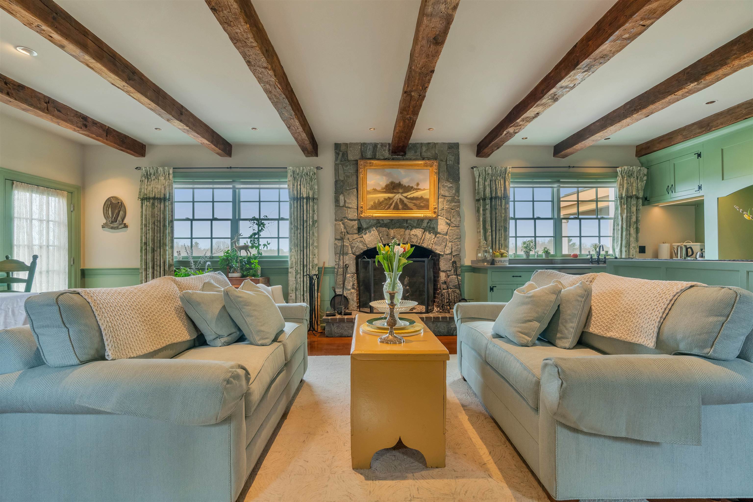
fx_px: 335
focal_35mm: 16
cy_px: 251
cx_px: 376
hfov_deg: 96.7
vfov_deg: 73.8
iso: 800
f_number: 8
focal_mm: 16
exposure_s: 1/125
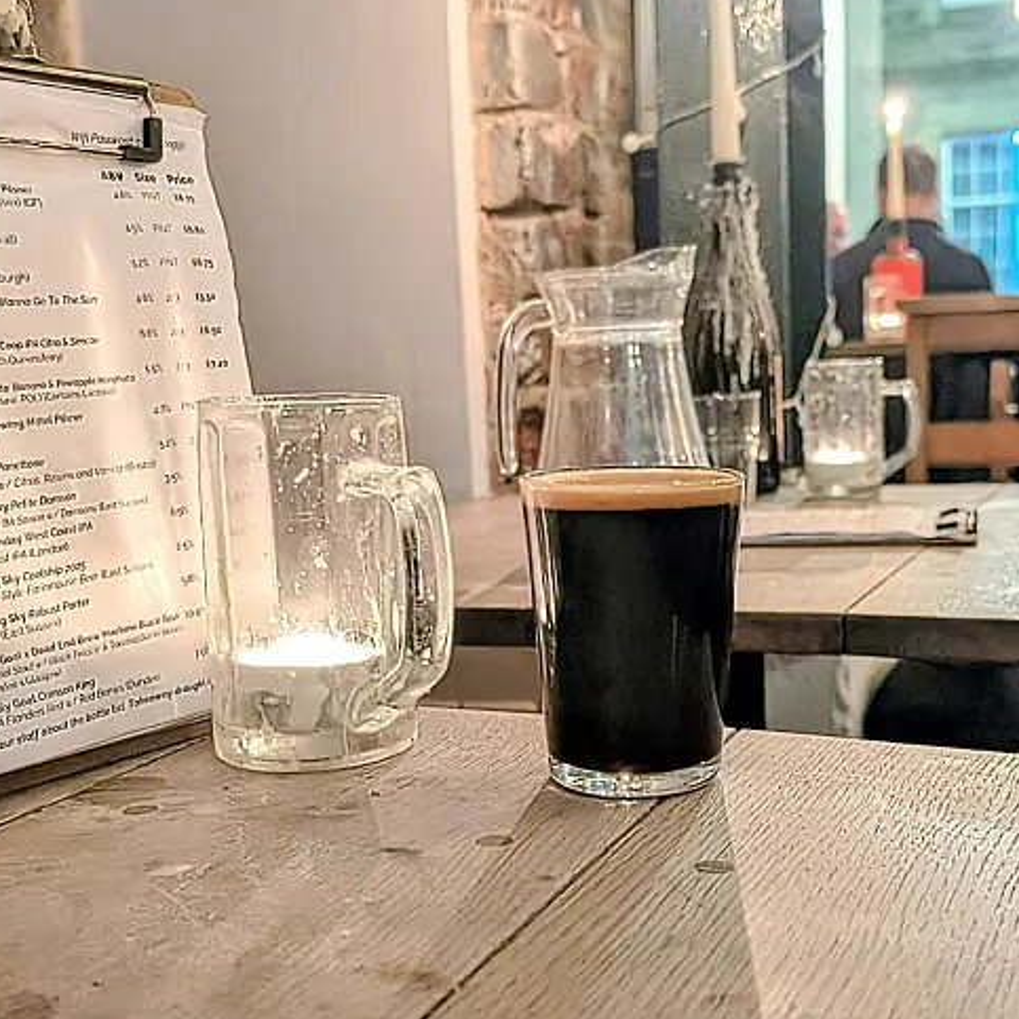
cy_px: 620
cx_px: 619
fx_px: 1499
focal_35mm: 45
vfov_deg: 37.4
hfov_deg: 37.4
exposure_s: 1/20
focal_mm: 6.9
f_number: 1.68
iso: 920
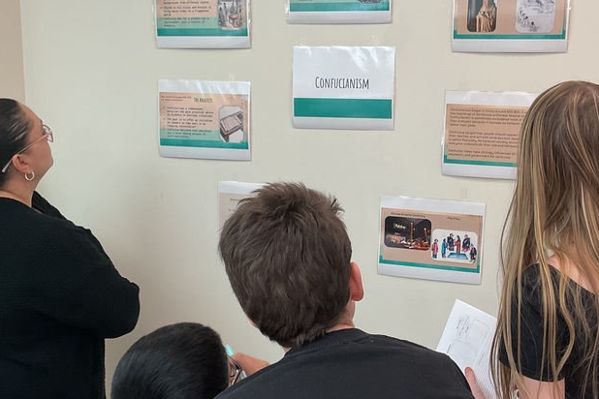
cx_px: 362
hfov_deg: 39.4
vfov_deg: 27.0
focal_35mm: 50
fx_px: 832
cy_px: 212
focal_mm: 3
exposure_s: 1/60
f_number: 1.8
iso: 50
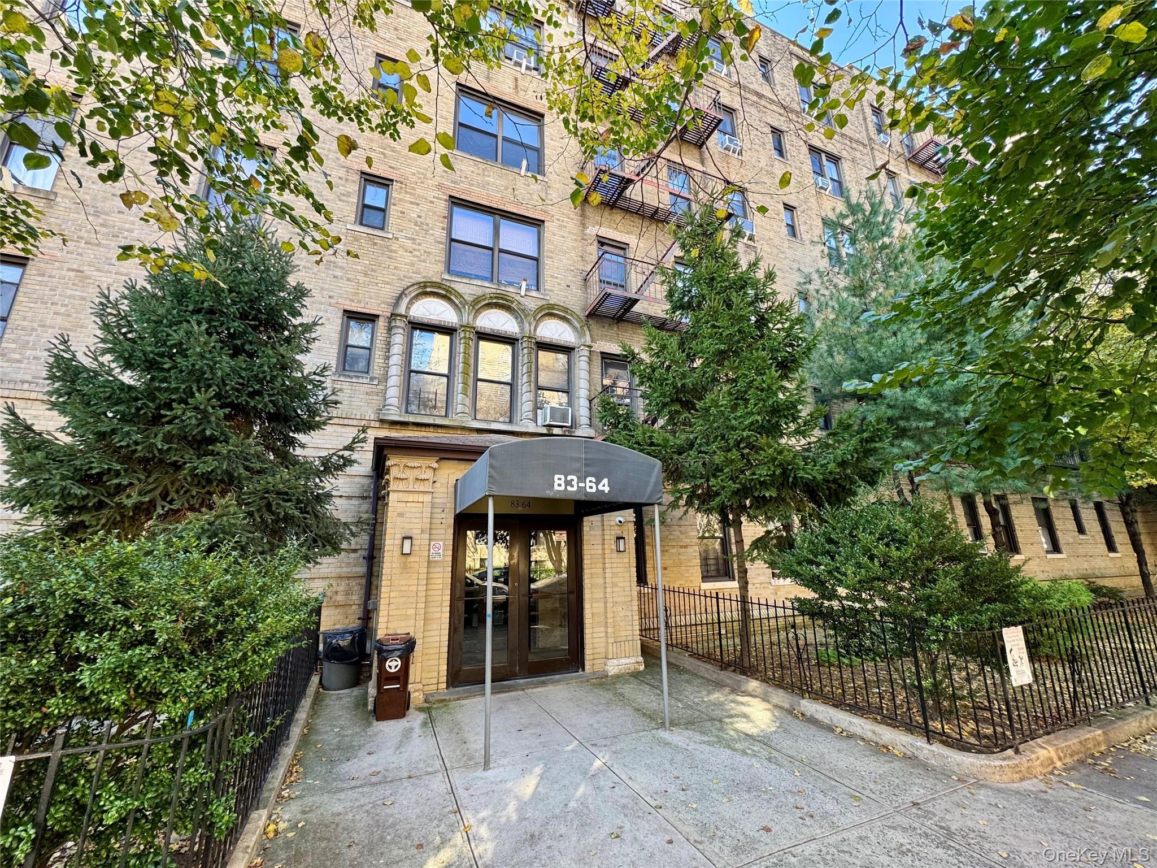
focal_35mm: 14
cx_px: 578
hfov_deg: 102.1
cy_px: 434
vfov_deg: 85.7
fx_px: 468
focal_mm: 2.22
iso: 64
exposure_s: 1/99
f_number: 2.2
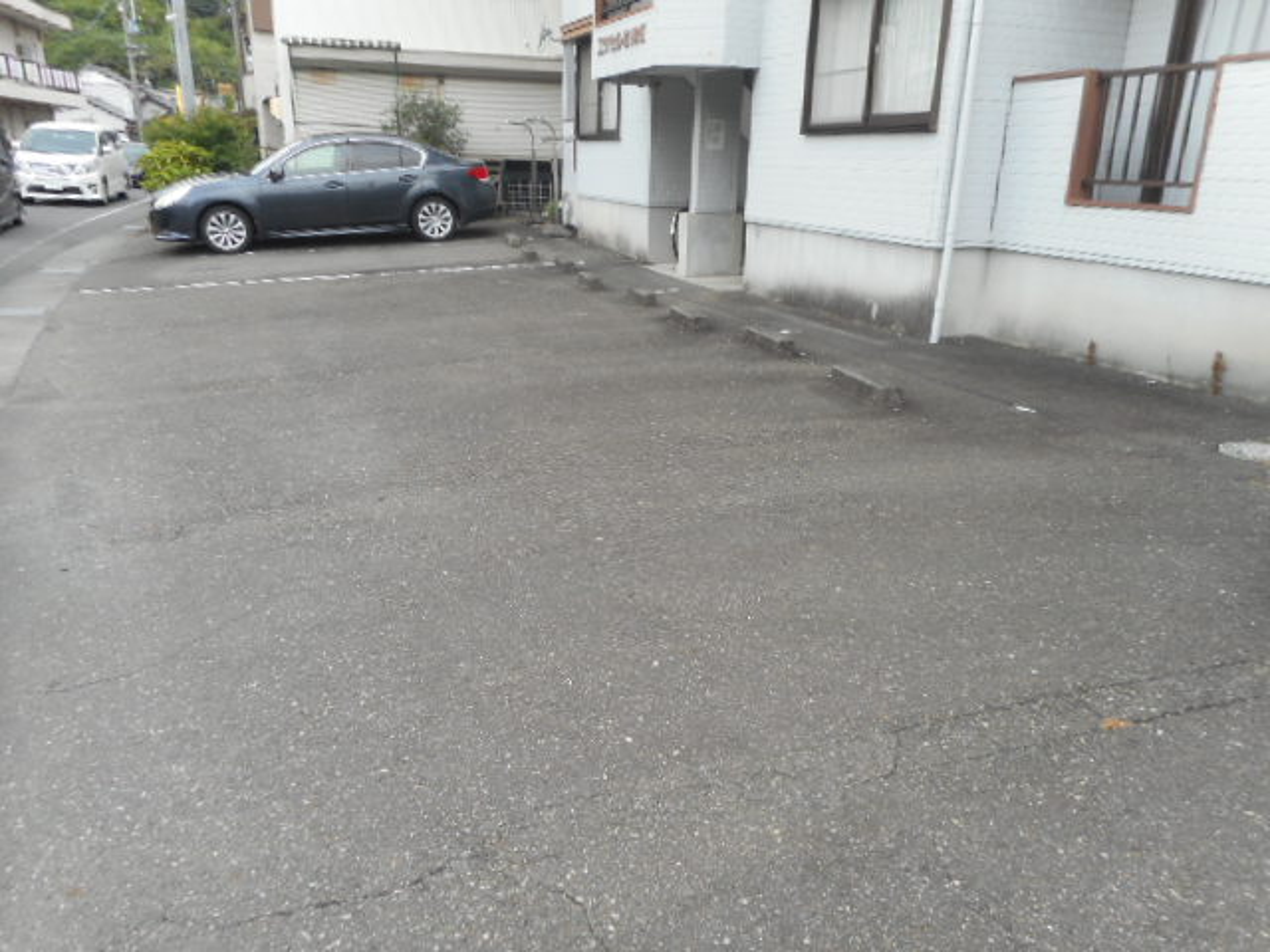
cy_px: 476
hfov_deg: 69.4
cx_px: 635
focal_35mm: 25
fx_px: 917
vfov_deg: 54.9
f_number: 3.7
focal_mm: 4.5
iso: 80
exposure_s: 1/100
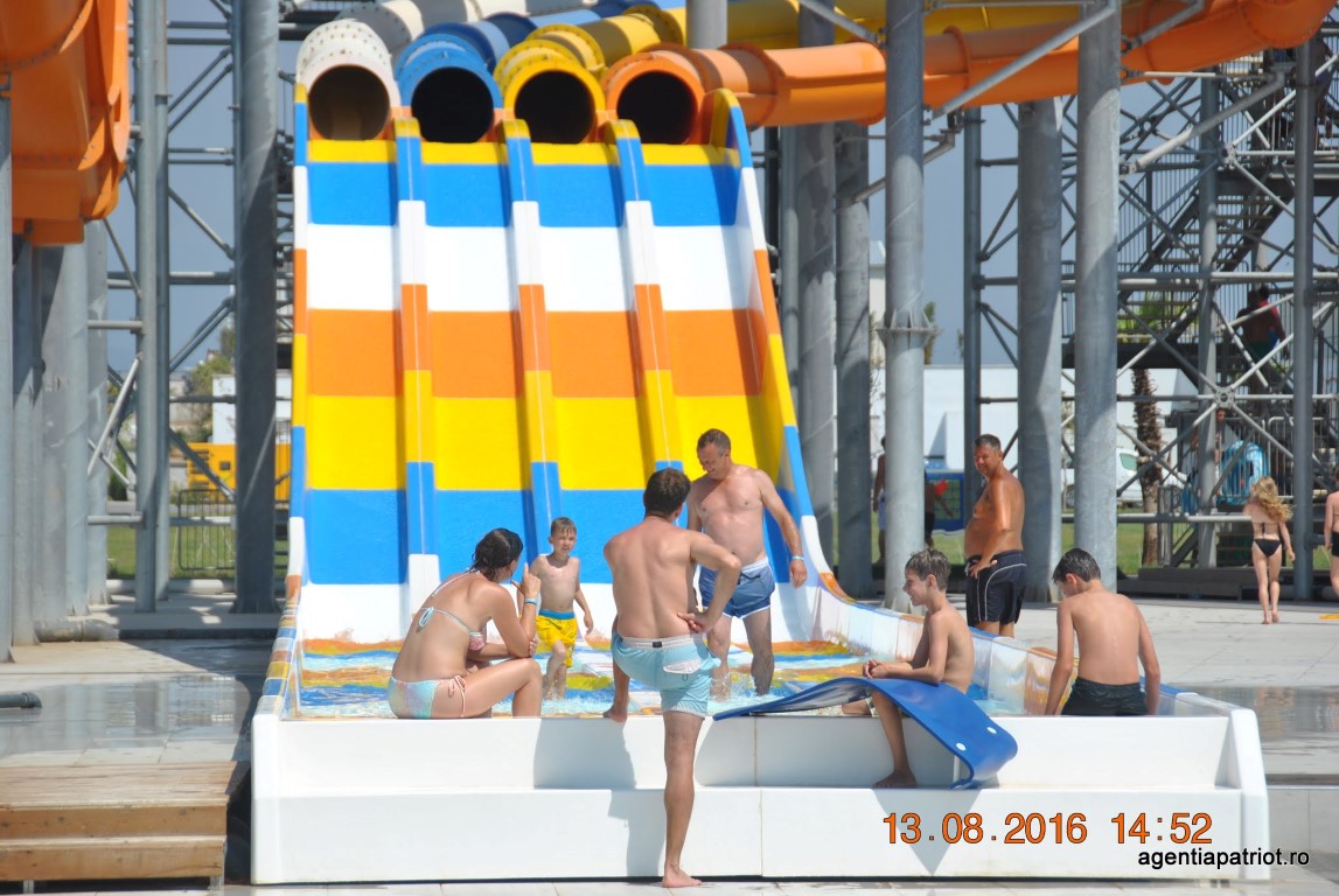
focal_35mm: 180
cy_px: 448
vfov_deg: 7.7
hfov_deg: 11.4
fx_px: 6703
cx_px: 670
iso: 100
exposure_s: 1/640
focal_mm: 120
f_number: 6.3
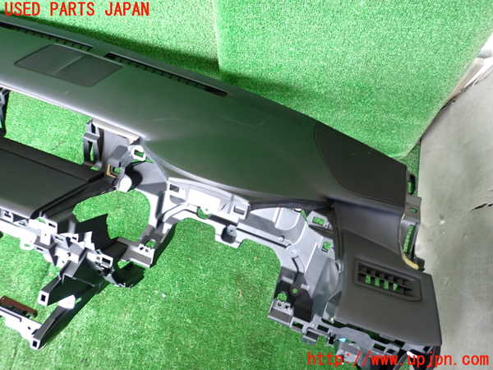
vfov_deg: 54.9
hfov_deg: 69.4
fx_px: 356
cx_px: 246
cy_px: 185
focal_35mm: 25
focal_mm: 4.5
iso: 250
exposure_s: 1/30
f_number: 2
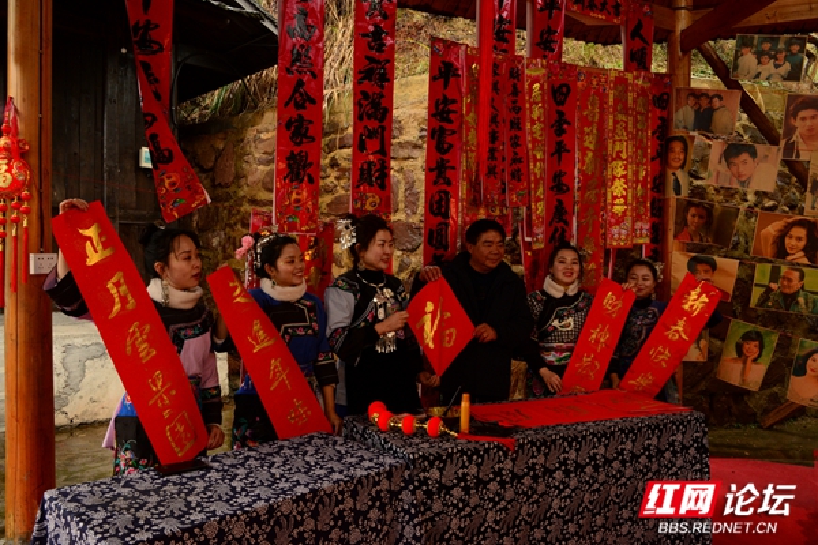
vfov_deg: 45.0
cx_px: 409
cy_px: 272
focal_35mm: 29
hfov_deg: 63.7
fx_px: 659
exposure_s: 1/25
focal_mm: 29
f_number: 11
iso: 1600
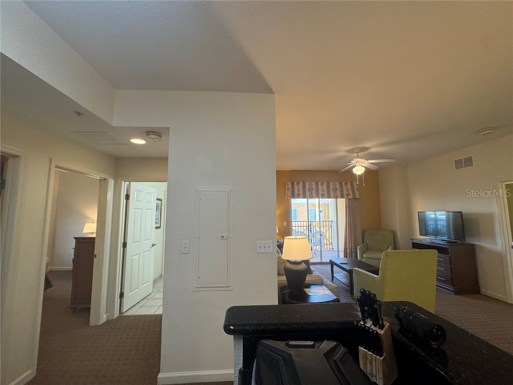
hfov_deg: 102.1
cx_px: 256
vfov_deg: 85.7
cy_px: 192
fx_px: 207
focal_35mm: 14
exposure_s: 1/120
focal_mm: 2.22
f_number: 2.2
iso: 250
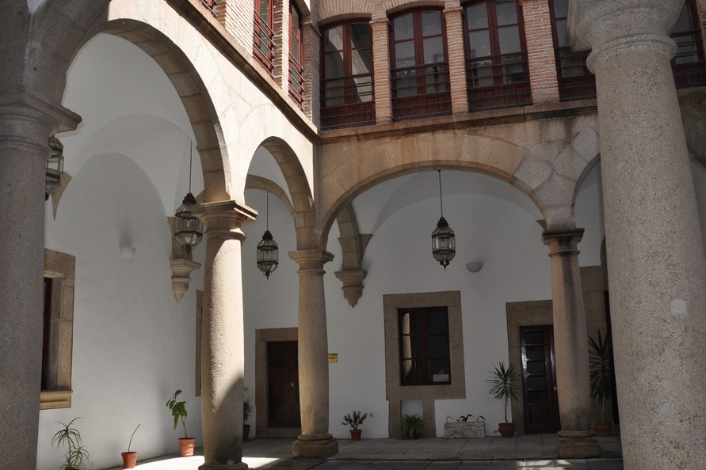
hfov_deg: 60.3
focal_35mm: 31
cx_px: 360
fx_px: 608
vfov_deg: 42.3
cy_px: 250
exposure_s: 1/200
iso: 400
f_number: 8
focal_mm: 18
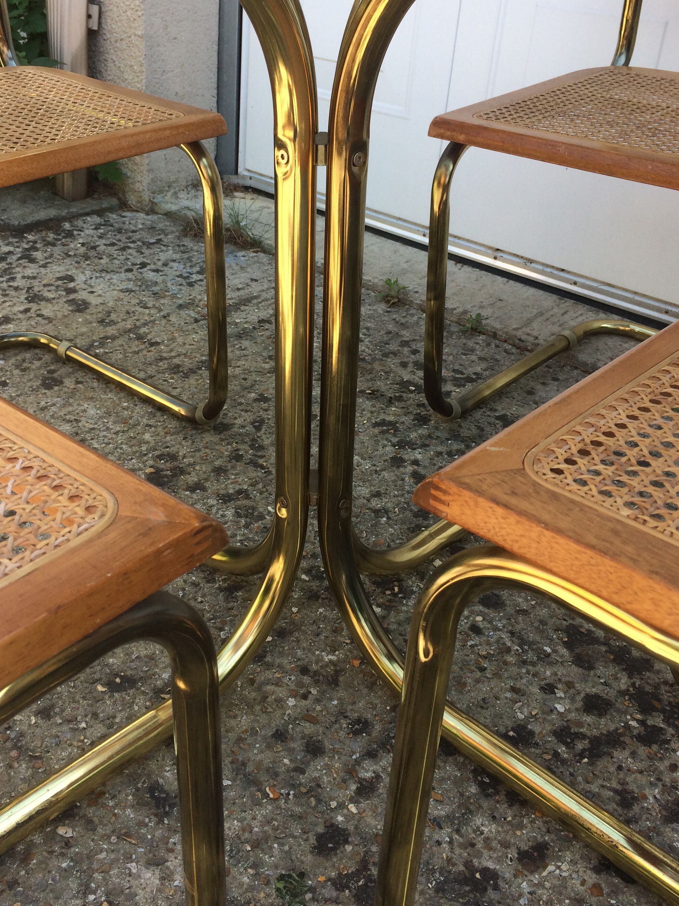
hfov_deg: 39.6
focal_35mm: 36
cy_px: 399
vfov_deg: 51.2
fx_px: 941
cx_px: 302
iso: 32
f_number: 2.2
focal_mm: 4.15
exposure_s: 1/357
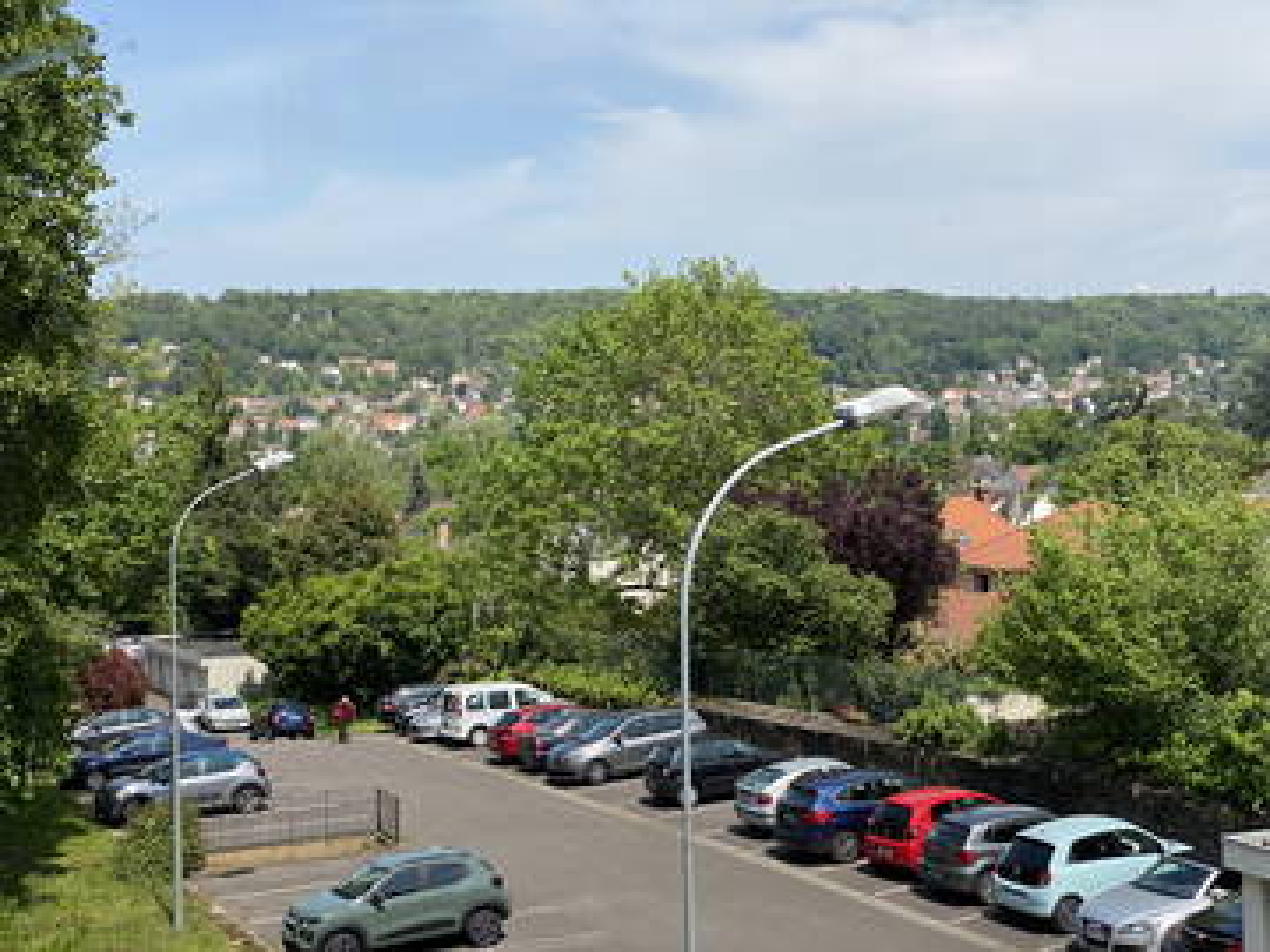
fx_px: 1908
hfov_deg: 36.8
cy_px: 476
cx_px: 635
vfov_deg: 28.0
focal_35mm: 52
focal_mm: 6
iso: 20
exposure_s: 1/1261
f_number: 2
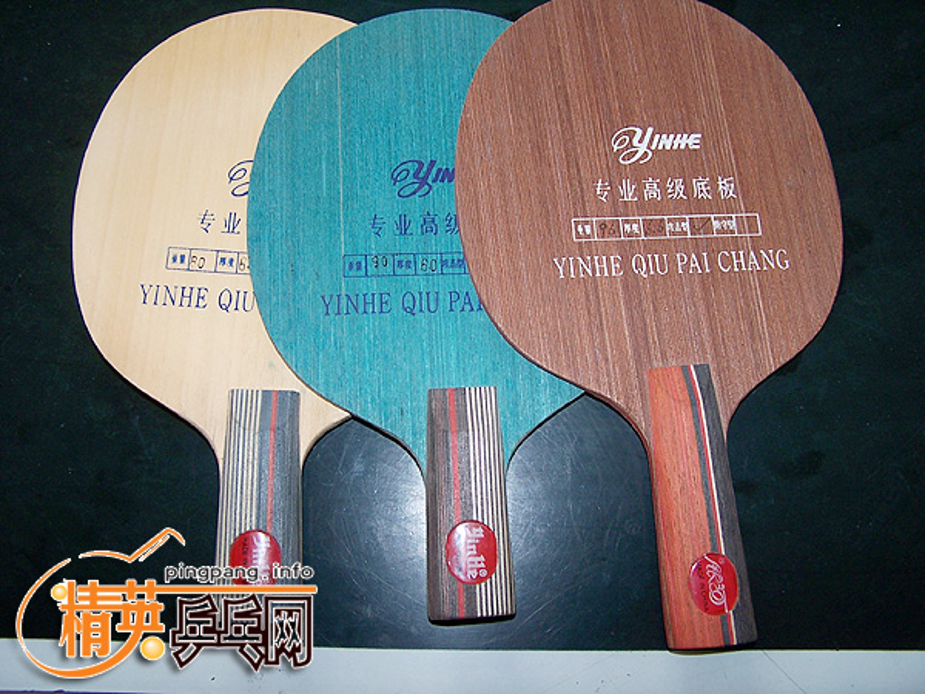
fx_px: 1015
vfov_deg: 37.7
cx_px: 462
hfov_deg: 49.0
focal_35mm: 38
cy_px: 347
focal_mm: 6.3
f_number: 2.8
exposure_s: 1/60
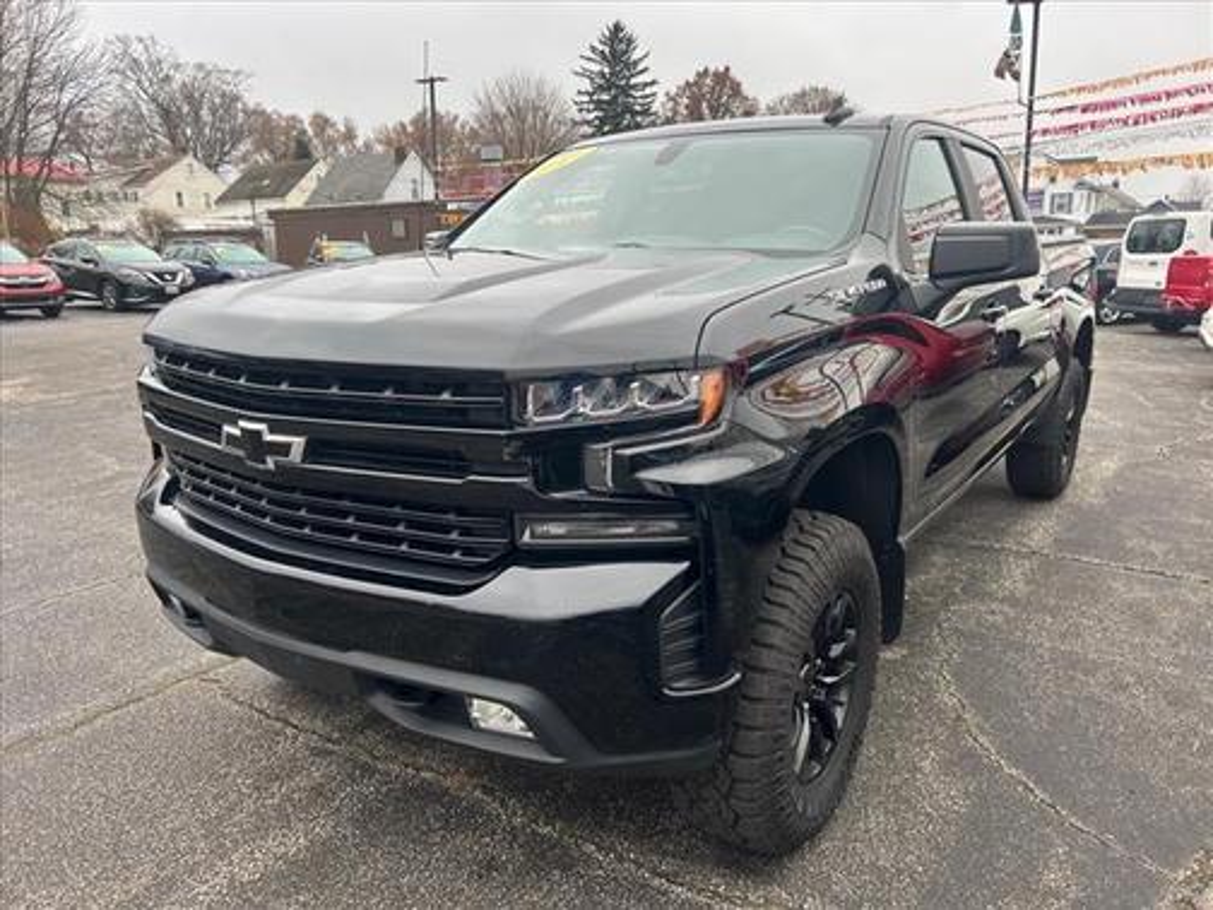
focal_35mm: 26
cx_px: 606
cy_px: 455
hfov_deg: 67.3
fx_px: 911
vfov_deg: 53.1
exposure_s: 1/136
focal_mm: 5.7
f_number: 1.5
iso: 32
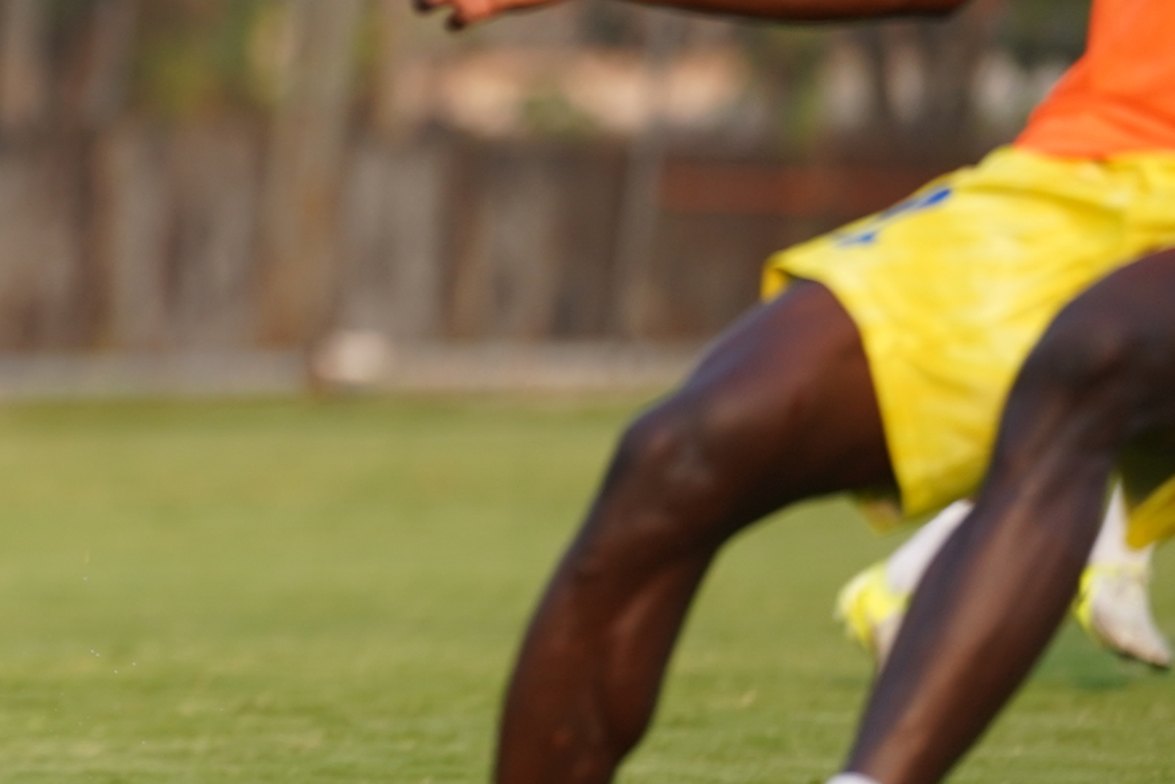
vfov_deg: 2.4
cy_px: 214
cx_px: -348
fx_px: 18671
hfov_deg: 3.6
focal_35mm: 572
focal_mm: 200
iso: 320
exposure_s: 1/1600
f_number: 2.8
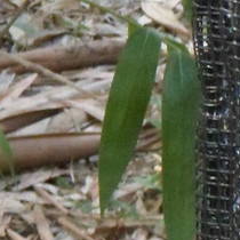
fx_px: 5554
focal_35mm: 708
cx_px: 466
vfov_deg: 2.5
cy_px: 110
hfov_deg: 2.5
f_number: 5.3
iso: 320
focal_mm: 17.7
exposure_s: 1/45
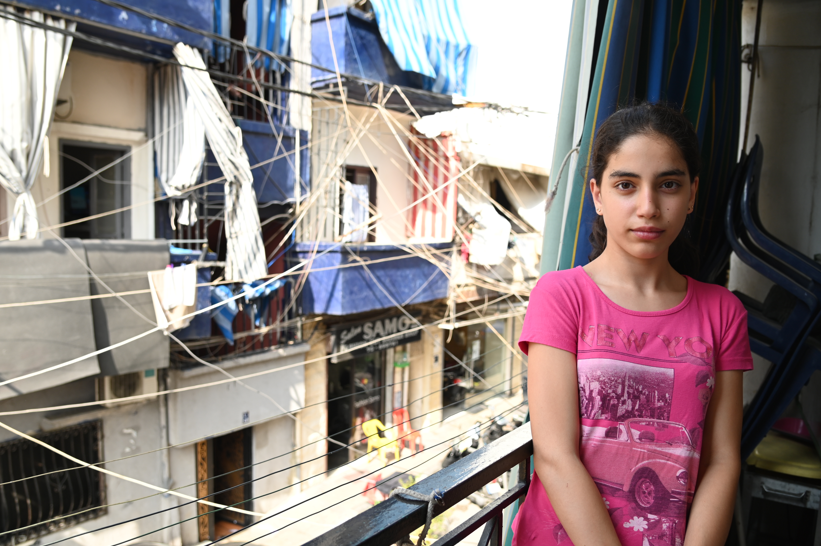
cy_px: 284
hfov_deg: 65.3
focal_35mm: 28
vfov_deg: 46.3
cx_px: 367
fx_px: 638
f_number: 4.5
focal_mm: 24
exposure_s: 1/250
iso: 200
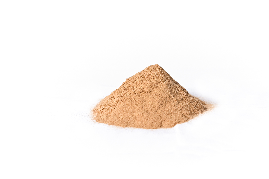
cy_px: 91
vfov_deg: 33.4
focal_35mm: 40
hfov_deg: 48.4
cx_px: 147
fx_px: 299
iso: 1600
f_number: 10
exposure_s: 1/200
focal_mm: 35
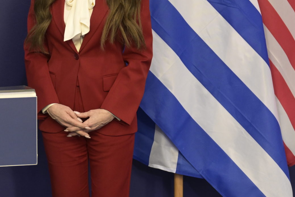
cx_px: 45
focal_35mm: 154
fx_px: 1262
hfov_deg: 13.3
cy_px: 7
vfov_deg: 8.9
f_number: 4
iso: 800
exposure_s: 1/50
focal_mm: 52
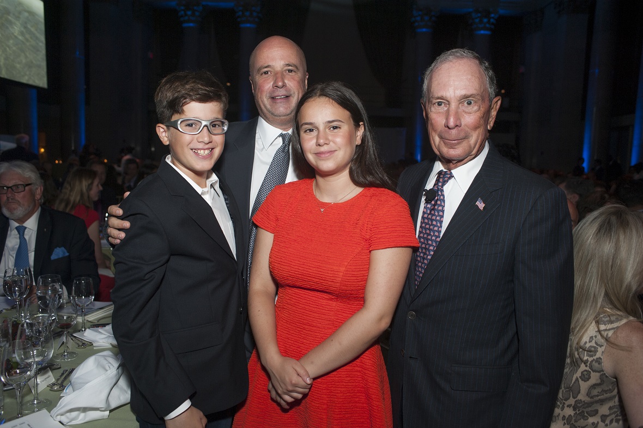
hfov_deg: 65.5
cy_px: 214
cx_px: 322
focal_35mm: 28
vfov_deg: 46.3
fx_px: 500
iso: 400
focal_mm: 28
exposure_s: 1/250
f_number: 5.6
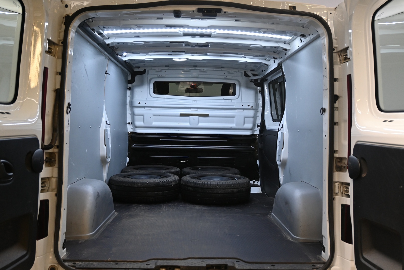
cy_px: 135
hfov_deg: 56.1
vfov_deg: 39.1
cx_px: 202
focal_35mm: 34
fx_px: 379
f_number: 4
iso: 800
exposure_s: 1/60
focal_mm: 22.5
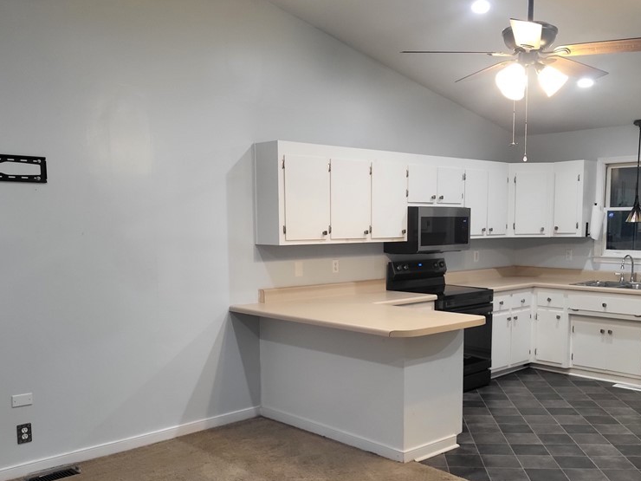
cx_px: 367
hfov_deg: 51.2
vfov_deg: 39.4
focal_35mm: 36
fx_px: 667
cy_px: 304
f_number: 1.8
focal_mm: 5.4
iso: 250
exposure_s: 1/60
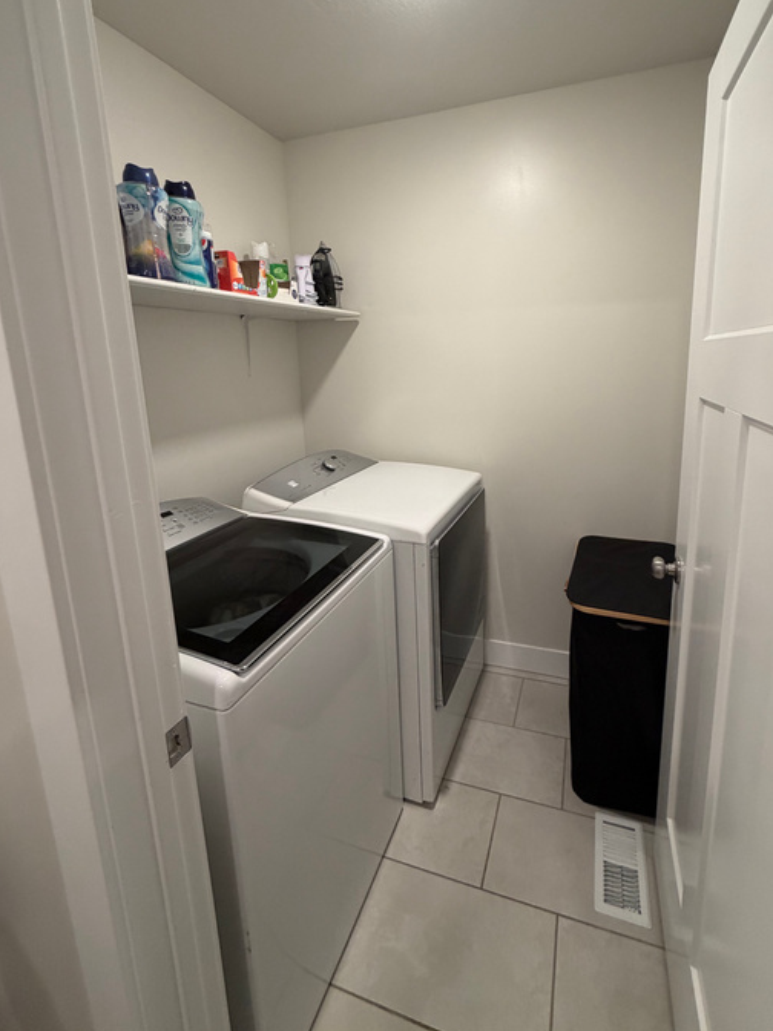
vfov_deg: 94.0
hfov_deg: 77.7
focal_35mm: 16
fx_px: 476
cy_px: 448
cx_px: 436
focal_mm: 2.22
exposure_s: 1/120
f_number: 2.2
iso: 320
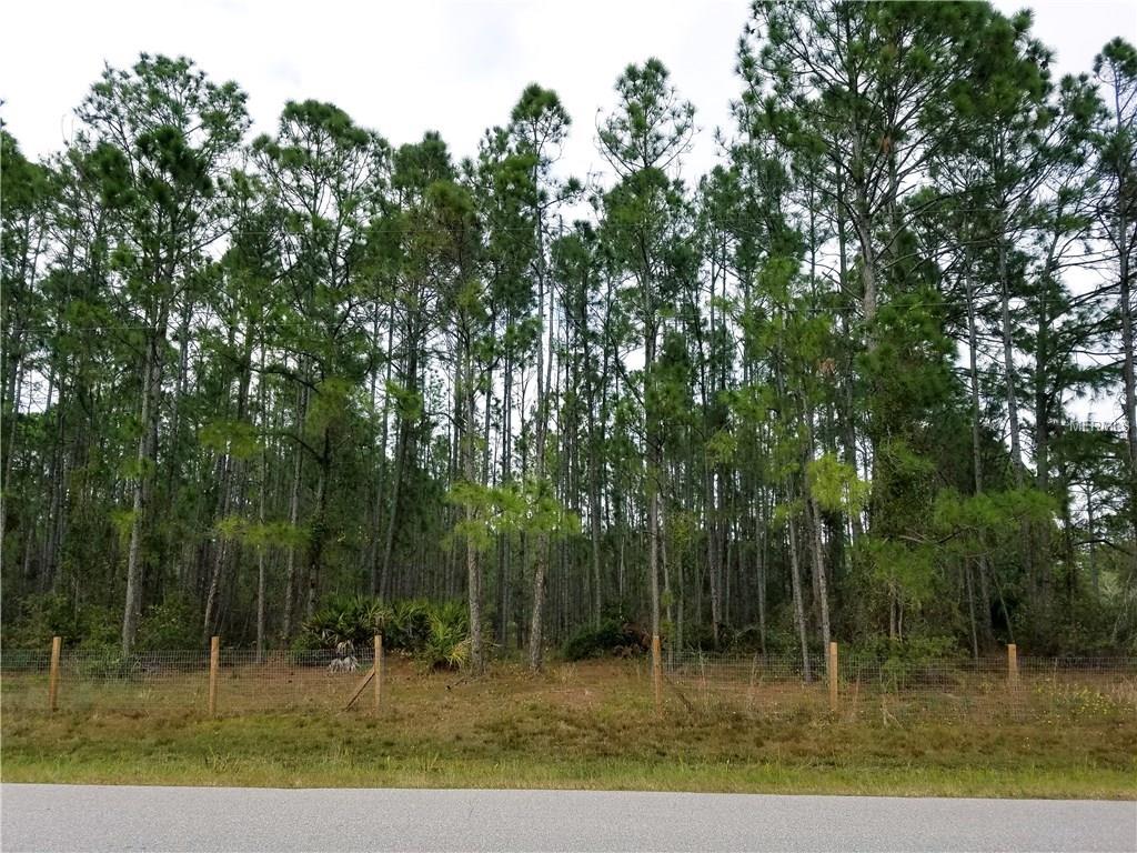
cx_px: 568
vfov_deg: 53.1
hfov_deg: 67.3
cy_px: 426
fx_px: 854
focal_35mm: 26
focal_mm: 4.2
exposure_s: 1/1168
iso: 50
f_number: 1.7
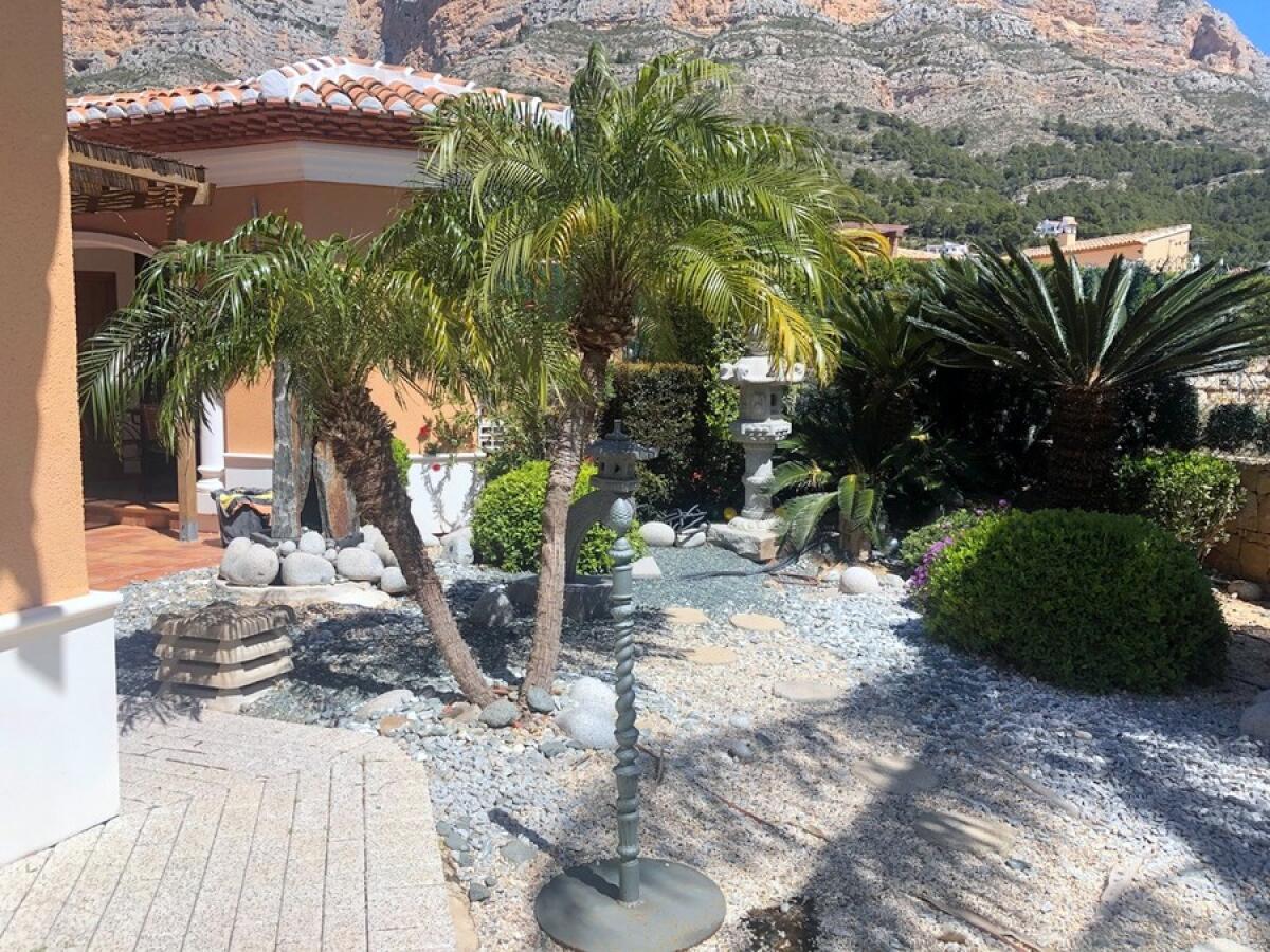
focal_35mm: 28
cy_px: 476
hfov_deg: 63.4
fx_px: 1027
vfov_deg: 49.7
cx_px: 635
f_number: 1.8
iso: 20
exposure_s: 1/1715
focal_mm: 3.99
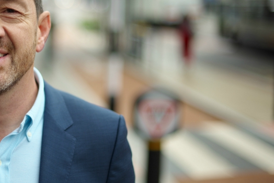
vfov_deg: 15.9
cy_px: 77
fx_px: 654
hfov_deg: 23.3
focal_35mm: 86
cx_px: 57
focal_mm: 50
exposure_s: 1/2000
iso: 200
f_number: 1.6
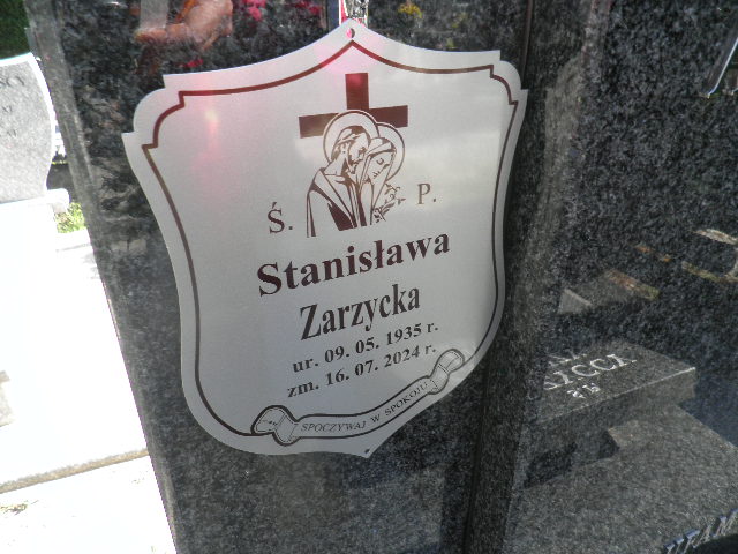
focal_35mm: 24
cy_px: 277
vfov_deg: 56.8
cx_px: 369
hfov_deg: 71.6
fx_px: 512
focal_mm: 4.3
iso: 64
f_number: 3.3
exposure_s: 1/100
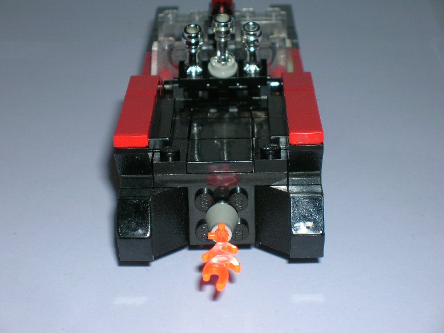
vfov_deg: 14.9
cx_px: 222
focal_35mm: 99
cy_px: 166
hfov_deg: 19.8
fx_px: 1269
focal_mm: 16.4
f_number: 4.8
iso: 50
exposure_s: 1/60.1
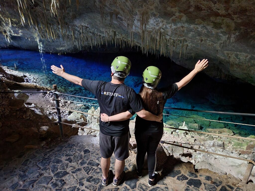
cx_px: 128
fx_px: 169
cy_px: 96
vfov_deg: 58.9
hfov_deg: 73.9
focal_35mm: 23
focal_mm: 5.4
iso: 1600
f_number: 1.8
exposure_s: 1/8
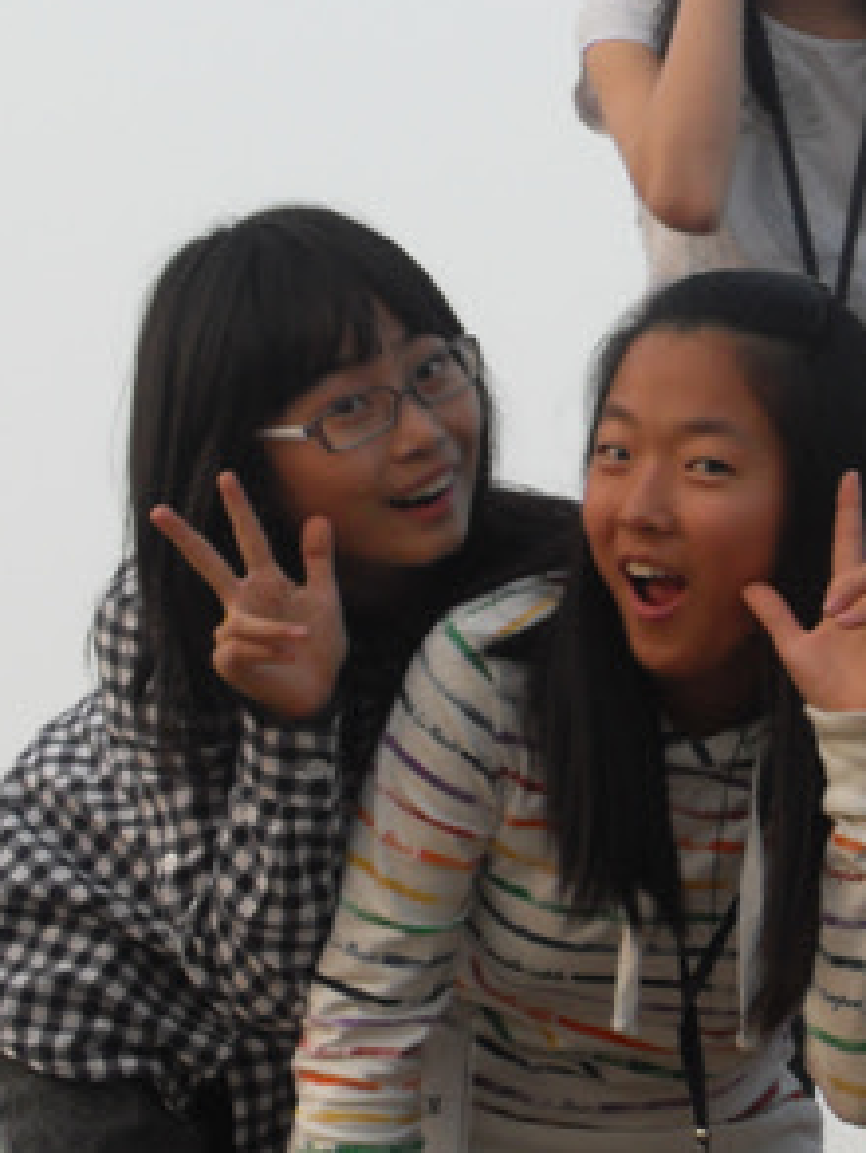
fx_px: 7733
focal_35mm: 232
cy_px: 779
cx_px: 1366
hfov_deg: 6.3
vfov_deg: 8.5
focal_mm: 18.2
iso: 100
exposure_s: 1/90
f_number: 5.3
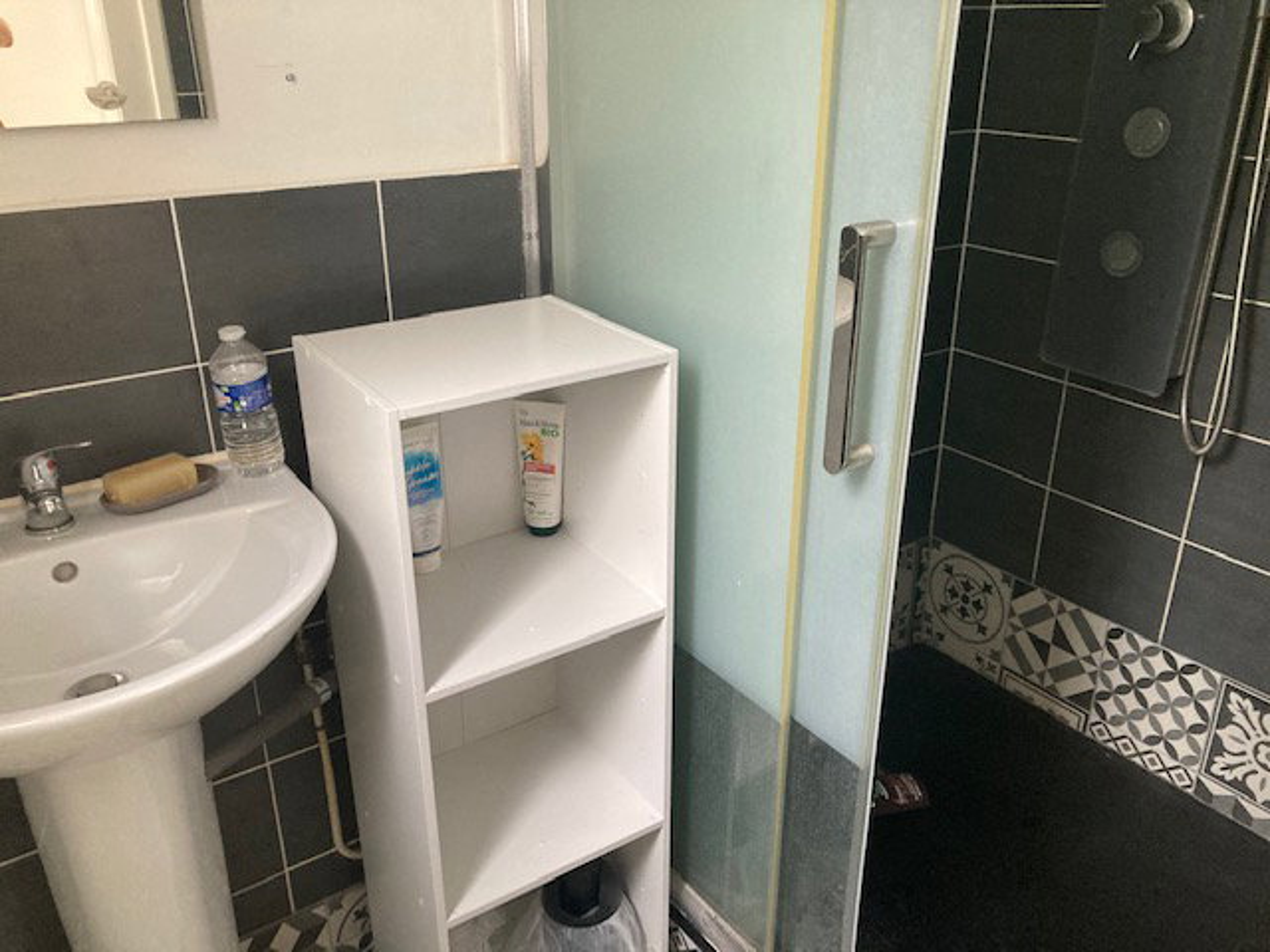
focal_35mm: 28
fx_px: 1027
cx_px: 635
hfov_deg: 63.4
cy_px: 476
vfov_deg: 49.7
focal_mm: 3.99
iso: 320
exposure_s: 1/43
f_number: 1.8
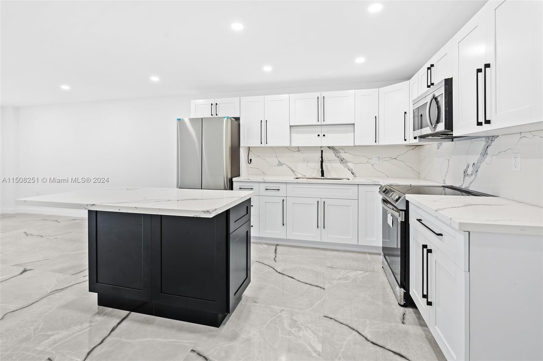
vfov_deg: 77.2
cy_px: 180
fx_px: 226
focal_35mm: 15
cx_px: 272
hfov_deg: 100.5
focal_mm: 15
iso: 200
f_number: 8
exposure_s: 1/2.5
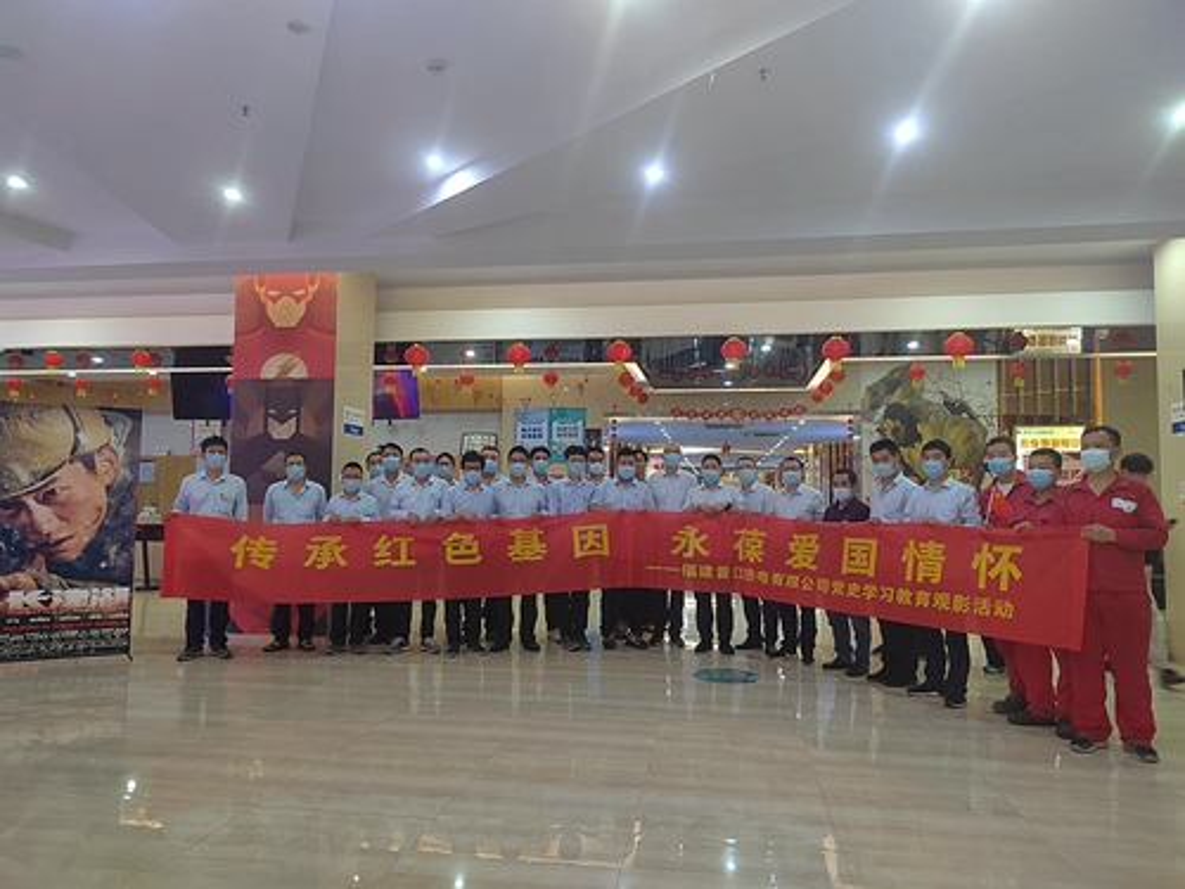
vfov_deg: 58.9
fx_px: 787
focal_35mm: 23
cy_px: 444
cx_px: 592
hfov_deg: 73.9
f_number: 1.9
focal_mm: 5.52
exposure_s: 1/50
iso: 3059
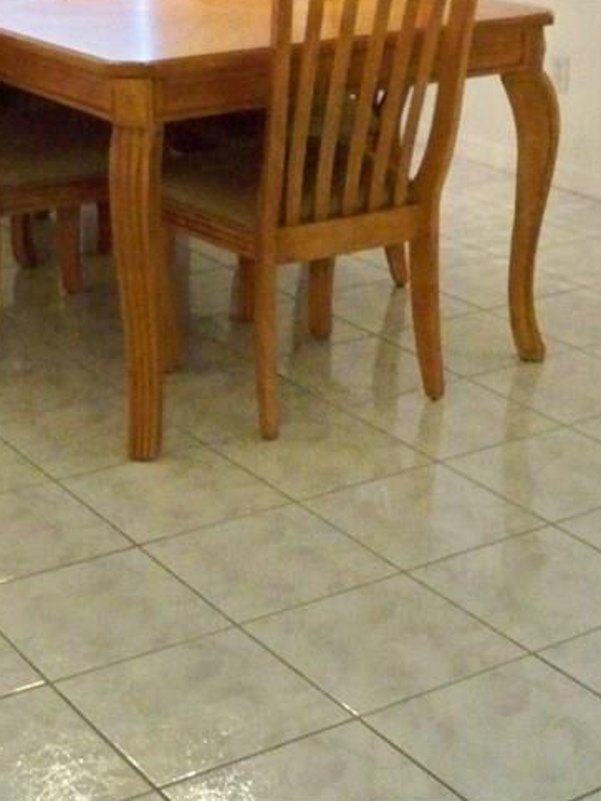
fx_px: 1713
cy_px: 173
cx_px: 255
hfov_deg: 19.9
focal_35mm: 74
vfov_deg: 25.9
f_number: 3.1
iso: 1250
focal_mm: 6.3
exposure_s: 1/60
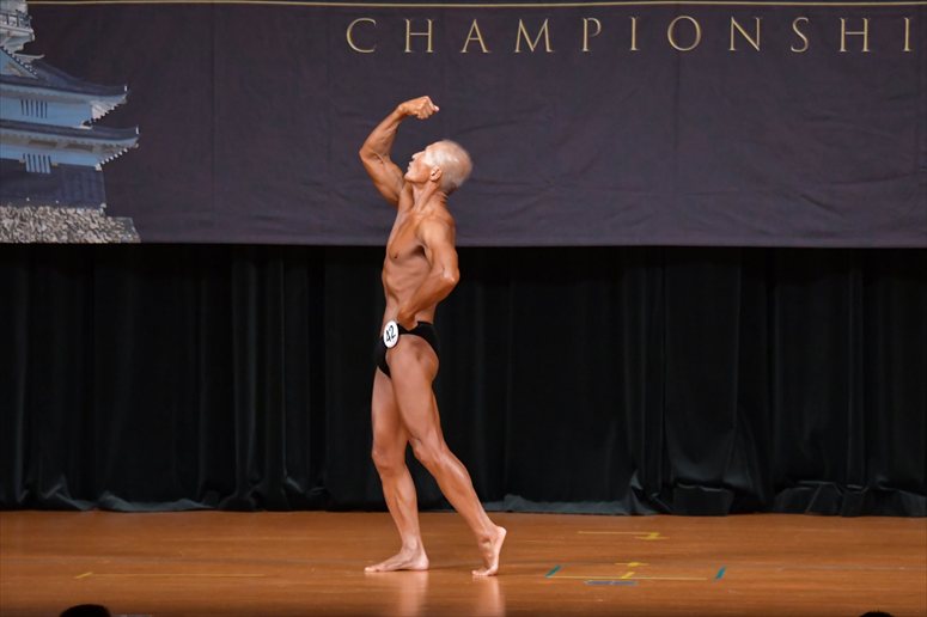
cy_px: 308
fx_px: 6563
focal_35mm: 255
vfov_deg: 5.4
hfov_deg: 8.1
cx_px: 464
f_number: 5.6
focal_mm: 170
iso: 5000
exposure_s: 1/400
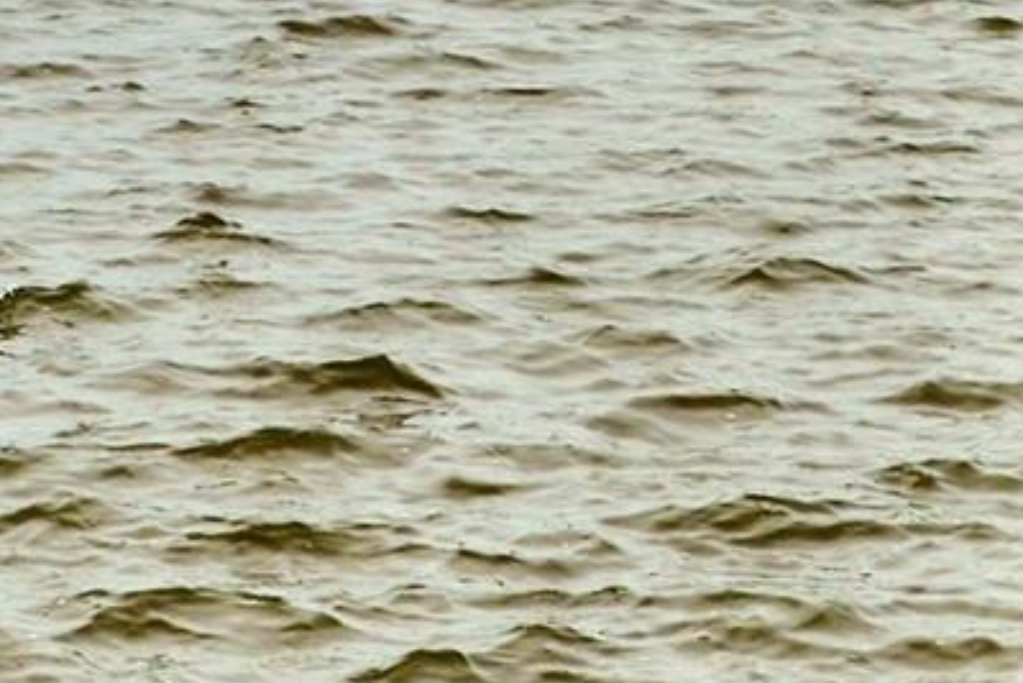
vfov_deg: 8.1
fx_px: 4775
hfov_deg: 12.2
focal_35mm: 168
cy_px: -74
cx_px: 793
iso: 100
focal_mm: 28
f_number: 8
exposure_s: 1/250
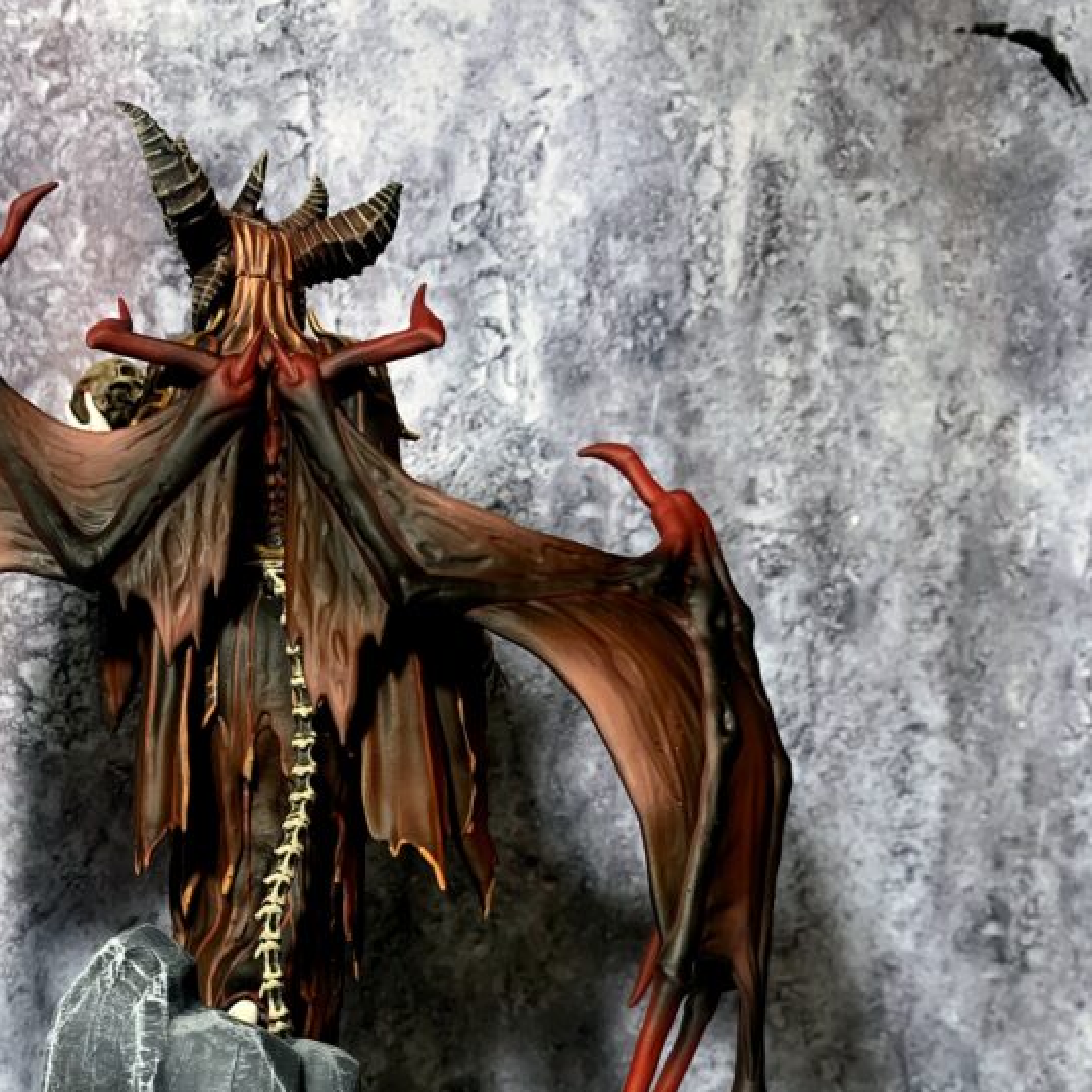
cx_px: 325
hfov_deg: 37.7
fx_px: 1570
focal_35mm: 44
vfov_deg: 36.1
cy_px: 976
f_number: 1.8
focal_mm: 4.25
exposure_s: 1/49
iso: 64
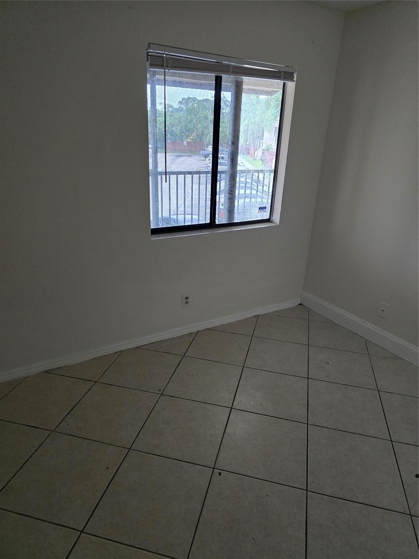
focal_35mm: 23
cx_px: 210
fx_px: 371
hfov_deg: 58.9
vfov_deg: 73.9
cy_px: 280
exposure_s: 1/120
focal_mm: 6.3
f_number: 1.7
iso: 1000
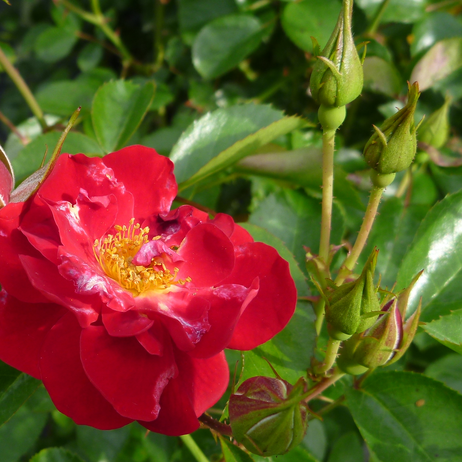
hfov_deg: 31.4
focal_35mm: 53
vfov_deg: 32.0
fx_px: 800
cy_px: 301
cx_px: 97
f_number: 3.3
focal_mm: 4.9
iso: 80
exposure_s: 1/320
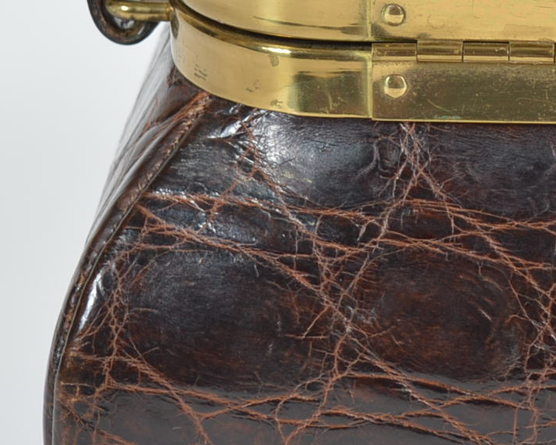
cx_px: 695
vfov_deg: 8.3
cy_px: -6
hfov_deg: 10.2
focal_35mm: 185
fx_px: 3044
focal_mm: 31
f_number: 6.3
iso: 100
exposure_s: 1/80
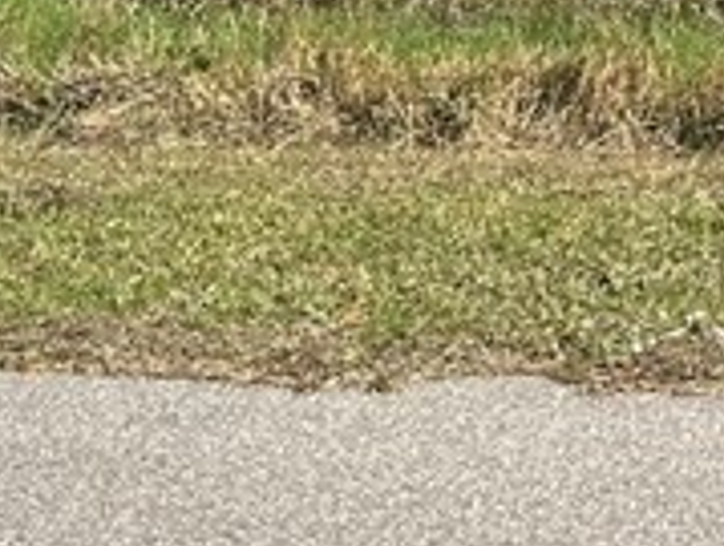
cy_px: -578
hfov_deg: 13.6
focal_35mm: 137
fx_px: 2871
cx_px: 1072
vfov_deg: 10.0
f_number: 1.78
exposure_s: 1/2591
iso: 80
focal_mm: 6.86
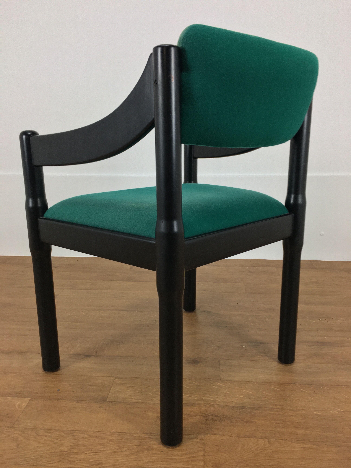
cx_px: 176
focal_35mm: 29
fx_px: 392
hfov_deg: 48.2
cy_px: 234
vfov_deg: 61.7
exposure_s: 1/33
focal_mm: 4.15
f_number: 2.2
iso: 40
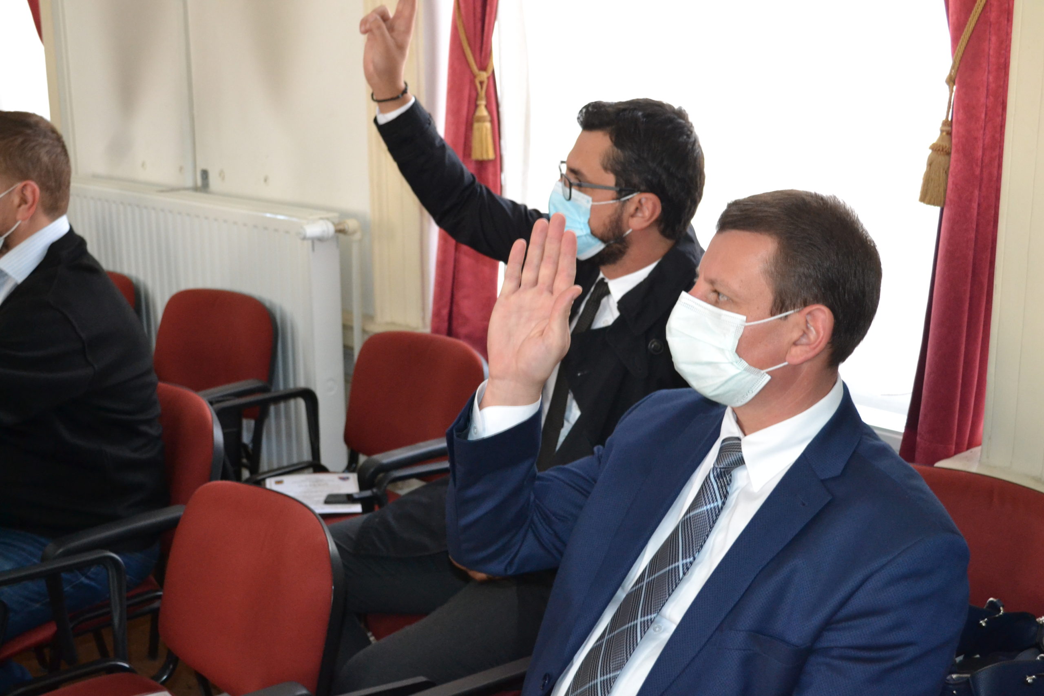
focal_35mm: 44
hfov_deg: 45.0
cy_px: 348
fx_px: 1261
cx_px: 522
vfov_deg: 30.9
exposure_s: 1/60
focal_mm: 29
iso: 2000
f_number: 4.5
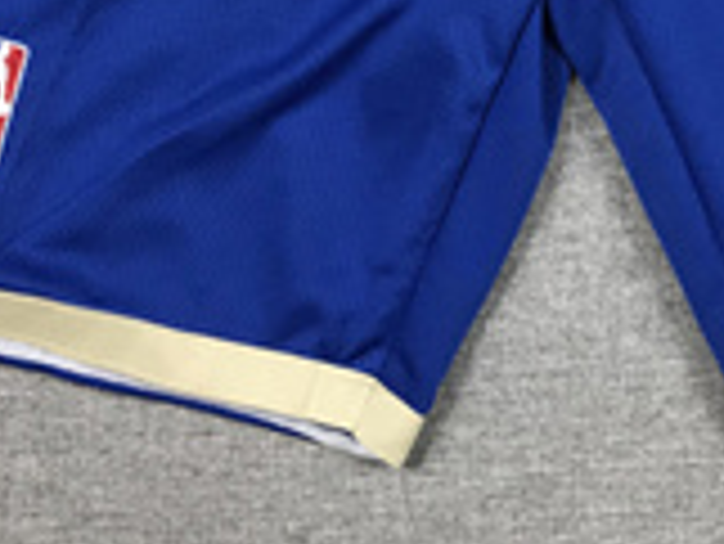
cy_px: -259
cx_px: 553
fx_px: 1821
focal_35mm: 87
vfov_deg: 15.7
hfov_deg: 22.3
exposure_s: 1/50
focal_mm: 3.99
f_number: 1.8
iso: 25
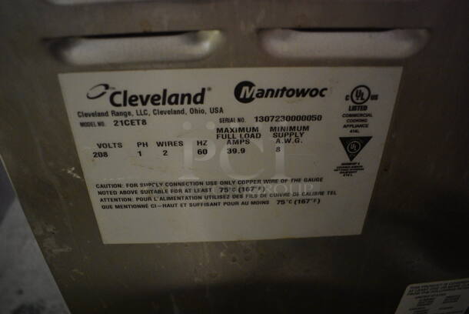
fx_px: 352
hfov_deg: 67.3
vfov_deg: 48.0
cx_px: 234
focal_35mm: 27
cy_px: 157
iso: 3200
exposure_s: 1/15
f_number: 3.5
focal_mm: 18
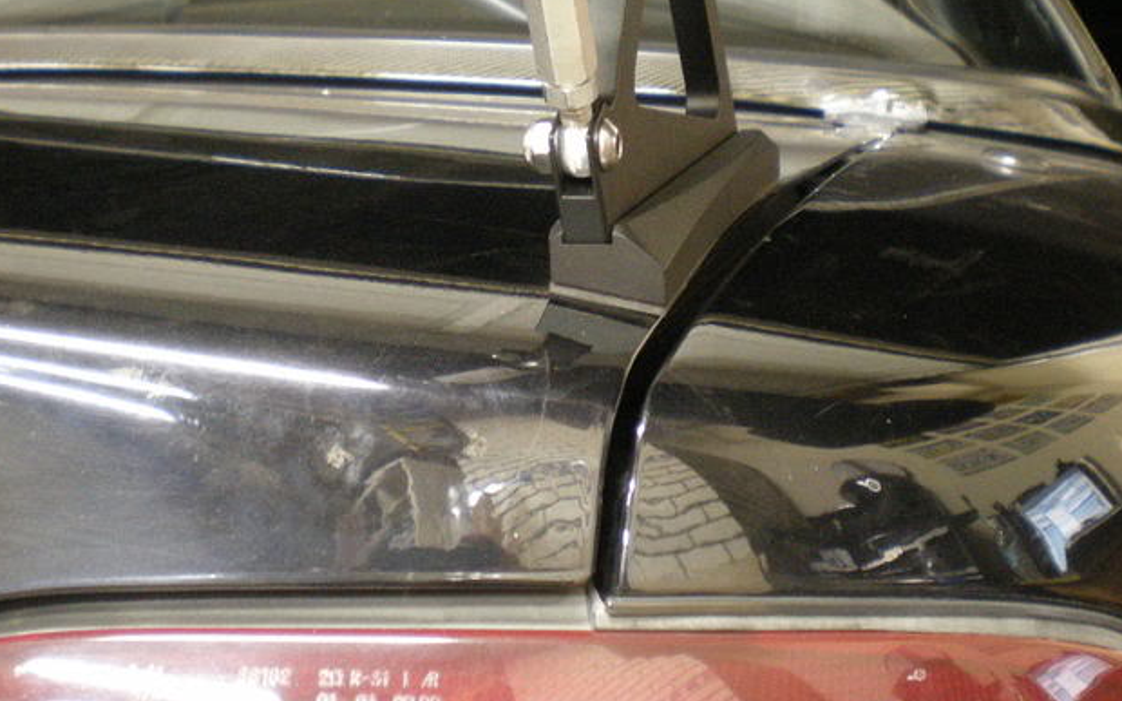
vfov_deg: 24.5
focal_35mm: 52
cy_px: 159
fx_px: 1589
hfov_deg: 38.9
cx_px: 588
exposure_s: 1/2.6
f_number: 3.1
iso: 400
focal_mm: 6.3
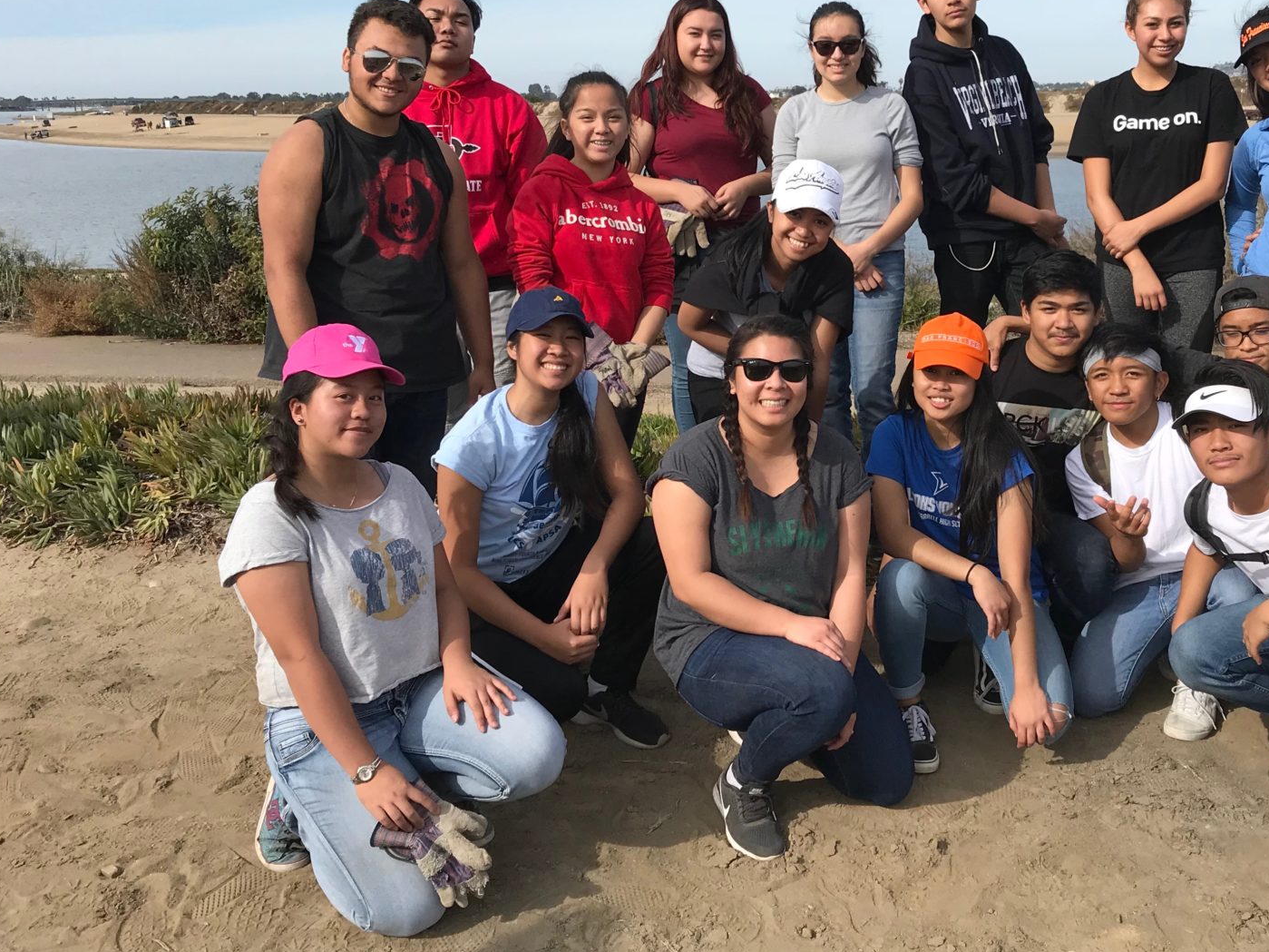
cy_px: 352
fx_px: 1503
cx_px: 829
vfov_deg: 34.9
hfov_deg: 45.2
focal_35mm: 41
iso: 20
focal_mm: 3.99
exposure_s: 1/2128
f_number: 1.8
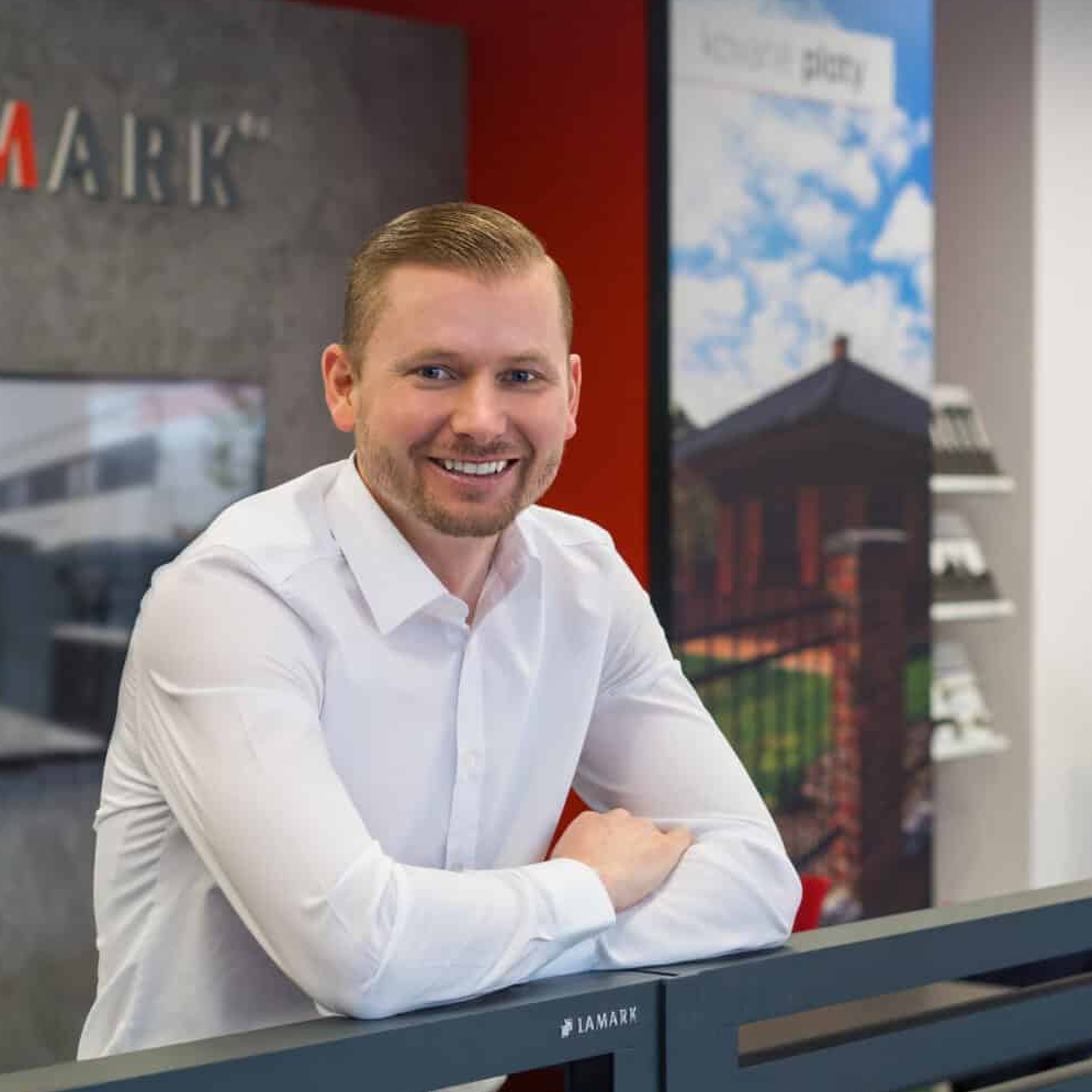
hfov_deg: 21.1
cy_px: 555
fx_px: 2927
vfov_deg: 21.1
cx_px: 424
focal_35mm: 82
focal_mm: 50
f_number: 3.5
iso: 320
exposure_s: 1/160
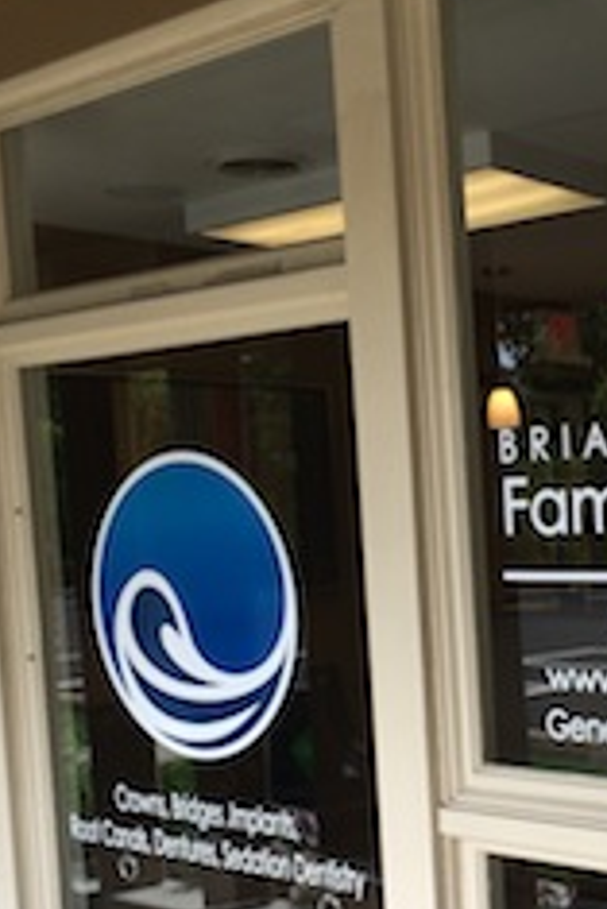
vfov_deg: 37.2
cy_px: 596
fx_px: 1338
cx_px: 557
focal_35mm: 53
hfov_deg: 24.7
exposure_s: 1/383
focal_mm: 4.12
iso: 32
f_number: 2.2
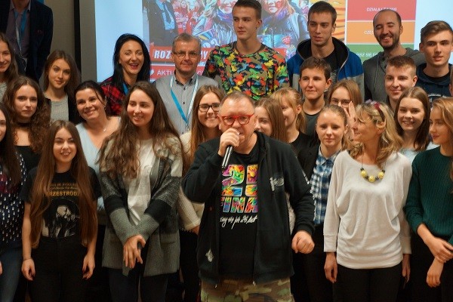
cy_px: 151
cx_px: 226
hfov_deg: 24.8
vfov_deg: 16.7
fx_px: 1032
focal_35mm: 82
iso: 1600
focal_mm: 55
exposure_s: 1/80
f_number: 5.6
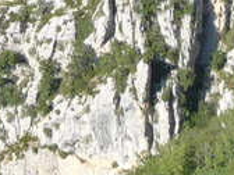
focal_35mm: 220
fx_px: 1487
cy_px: -290
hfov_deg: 8.9
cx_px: -17
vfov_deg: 6.3
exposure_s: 1/400
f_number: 3.7
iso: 100
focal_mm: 6
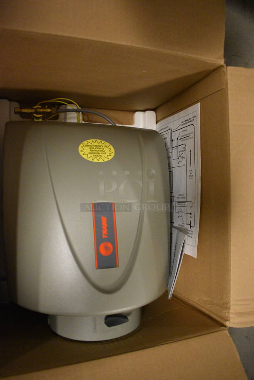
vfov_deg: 67.3
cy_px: 190
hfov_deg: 48.0
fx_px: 285
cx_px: 127
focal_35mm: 27
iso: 5000
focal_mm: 18
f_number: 3.5
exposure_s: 1/125
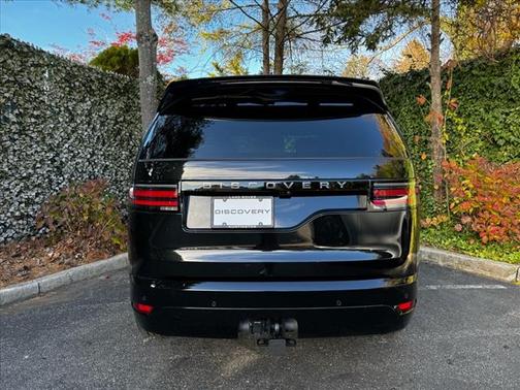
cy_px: 195
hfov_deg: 71.6
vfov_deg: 56.8
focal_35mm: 24
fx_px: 361
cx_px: 260
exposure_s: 1/181
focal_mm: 6.76
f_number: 1.78
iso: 64
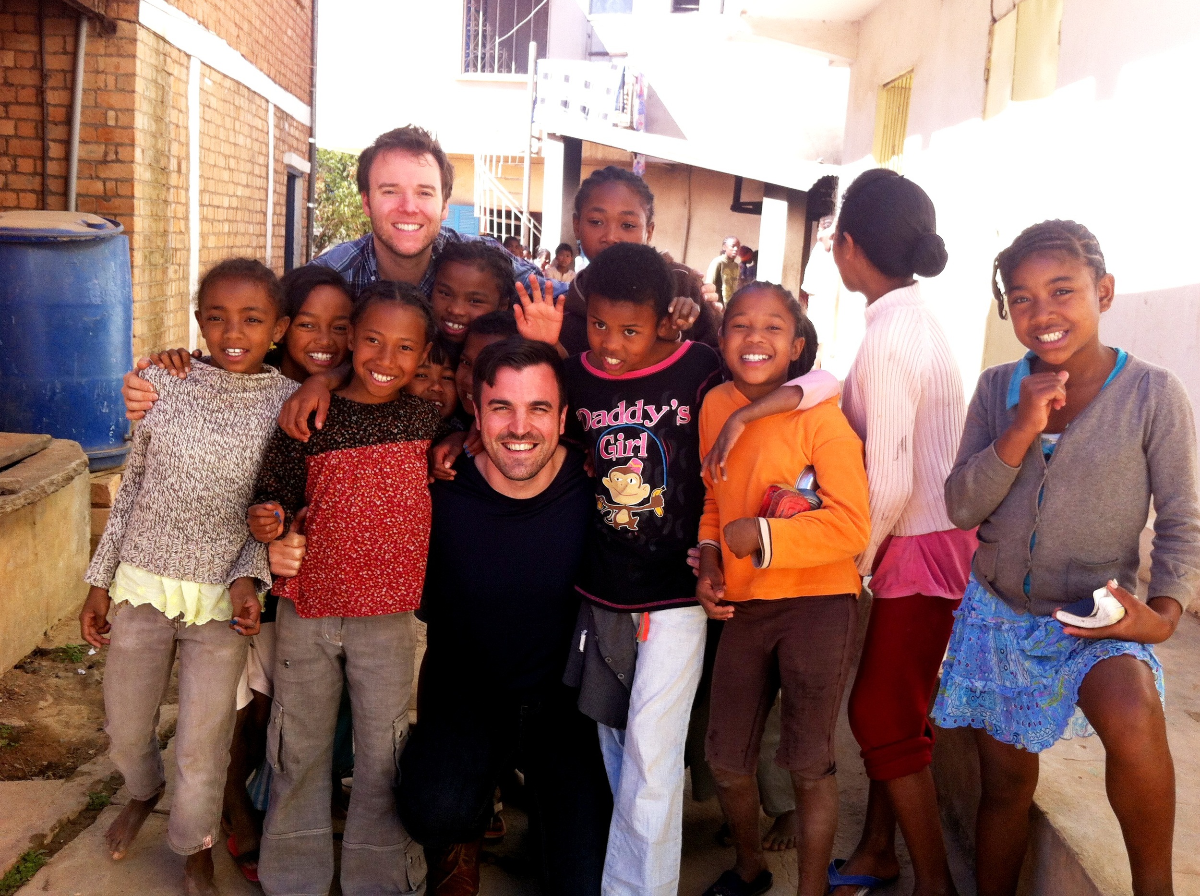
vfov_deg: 40.6
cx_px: 600
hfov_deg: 52.7
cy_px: 448
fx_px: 1211
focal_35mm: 35
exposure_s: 1/262
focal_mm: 3.85
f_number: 2.8
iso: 80
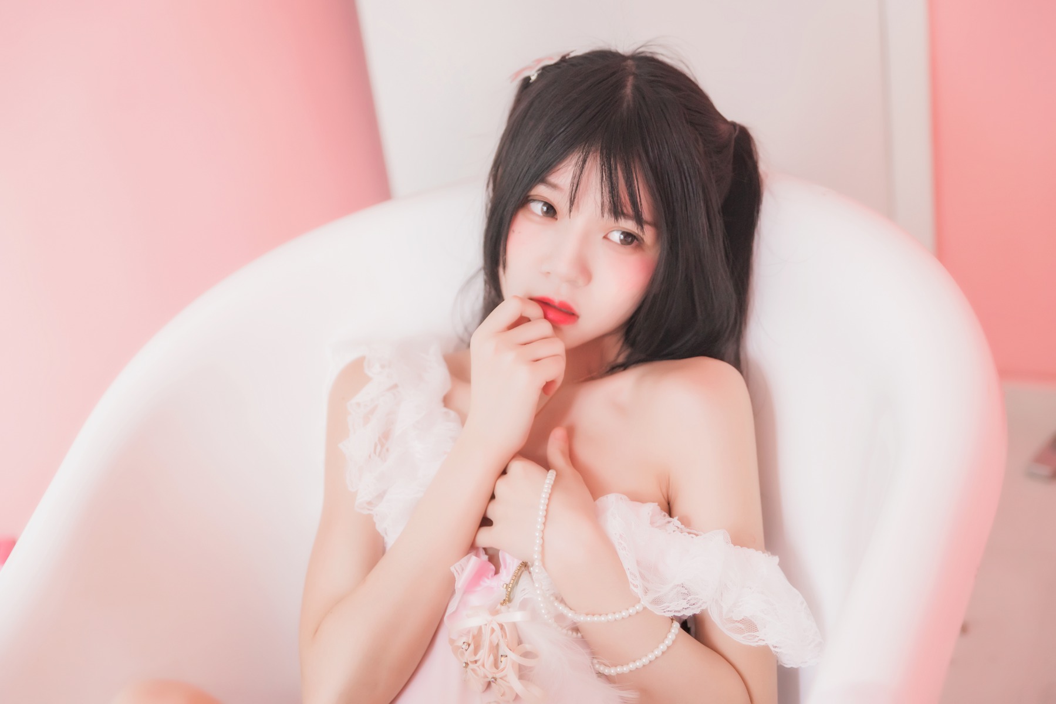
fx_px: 1467
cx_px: 528
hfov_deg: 39.6
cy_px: 352
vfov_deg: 27.0
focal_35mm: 50
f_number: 2.8
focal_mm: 50
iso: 2000
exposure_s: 1/160
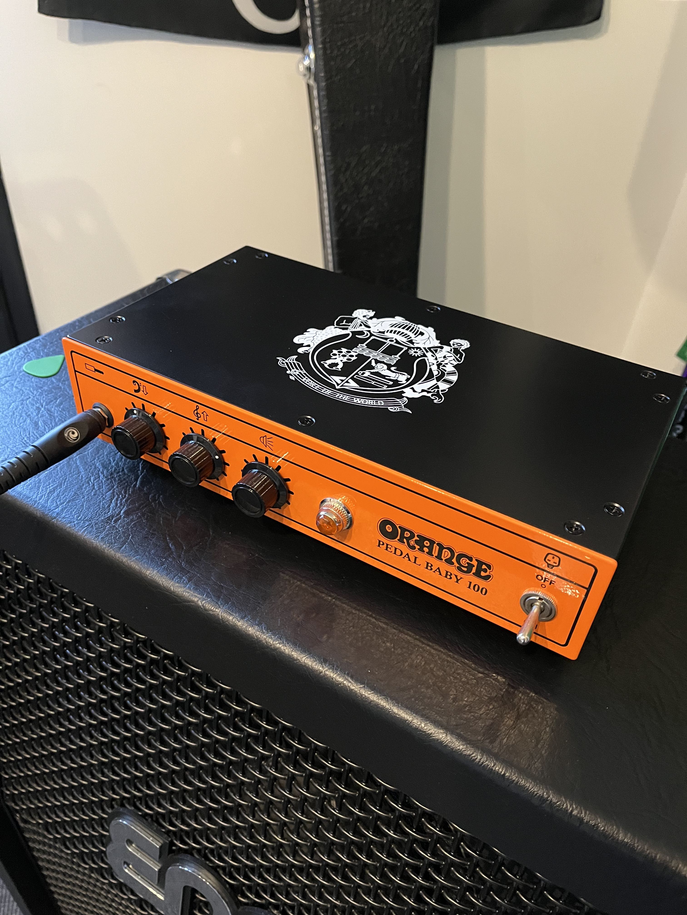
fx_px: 688
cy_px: 458
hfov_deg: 53.1
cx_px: 344
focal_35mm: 26
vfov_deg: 67.3
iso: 500
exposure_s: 1/25
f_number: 1.6
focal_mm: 5.1
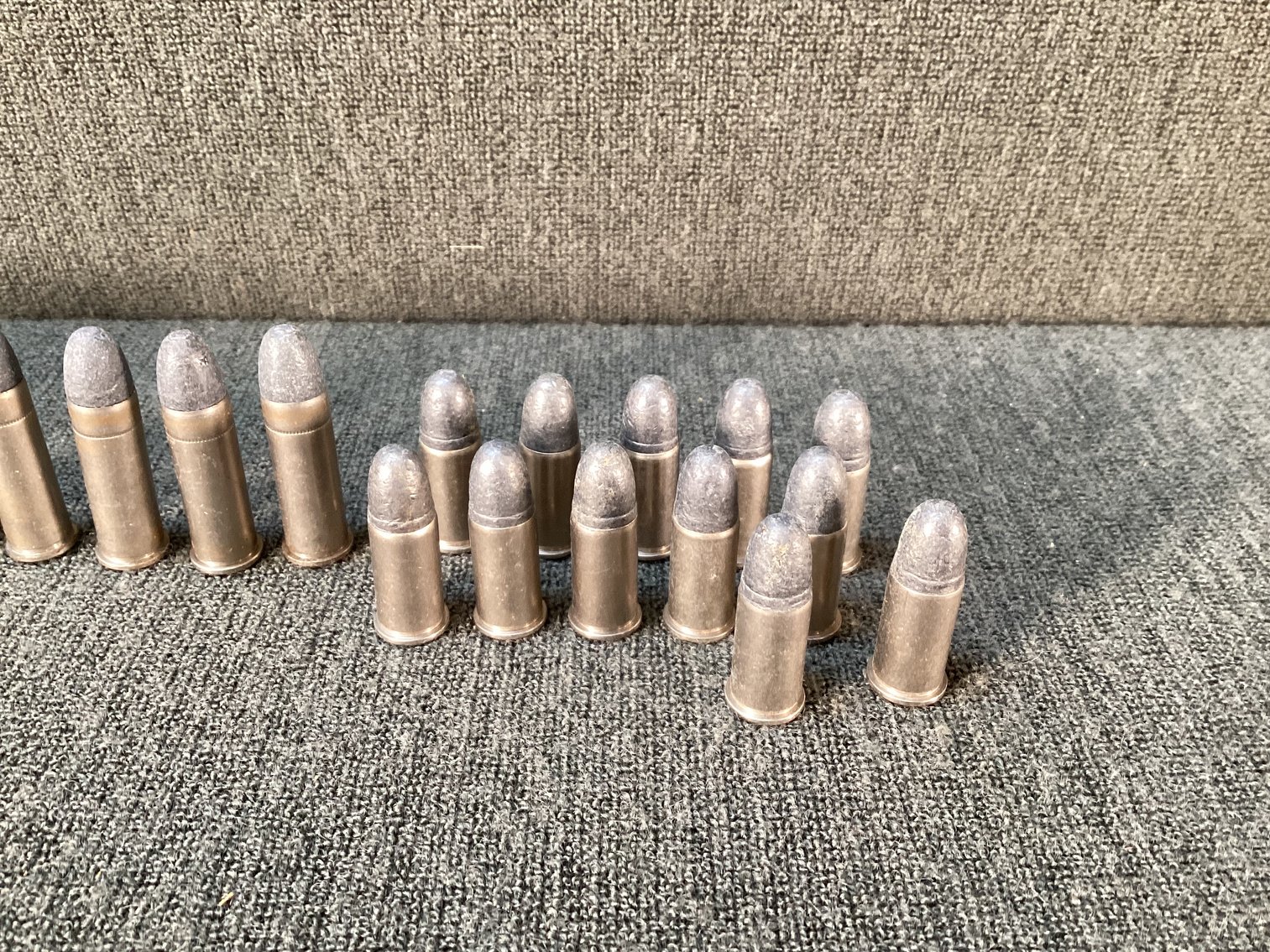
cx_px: 635
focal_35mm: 31
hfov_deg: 58.3
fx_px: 1137
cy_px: 476
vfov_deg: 45.4
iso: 200
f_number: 2.4
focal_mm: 3.3
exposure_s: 1/60
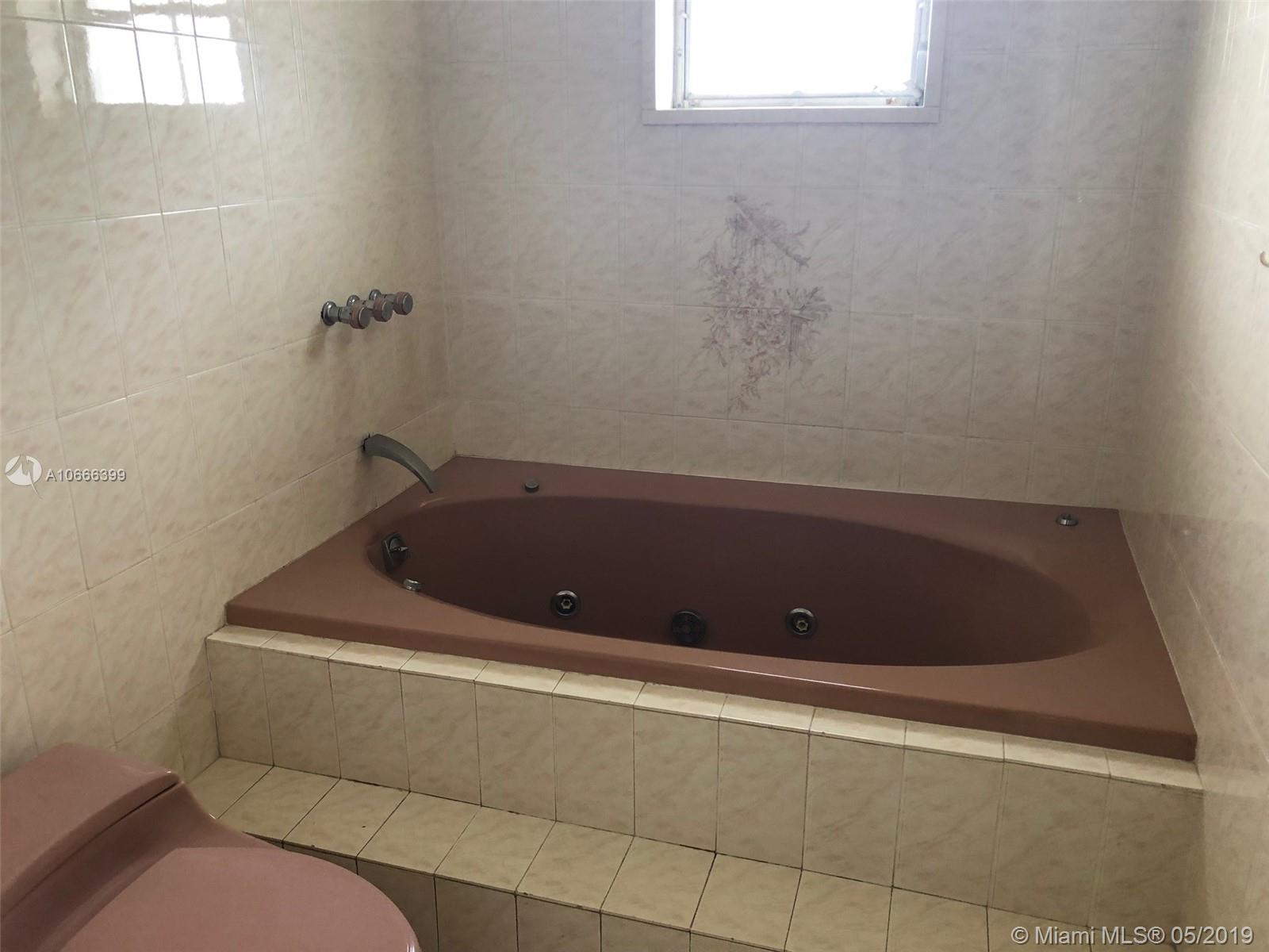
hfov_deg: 63.4
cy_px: 476
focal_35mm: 28
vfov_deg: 49.7
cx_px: 634
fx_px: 1026
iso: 50
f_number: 1.8
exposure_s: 1/15
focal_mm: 3.99
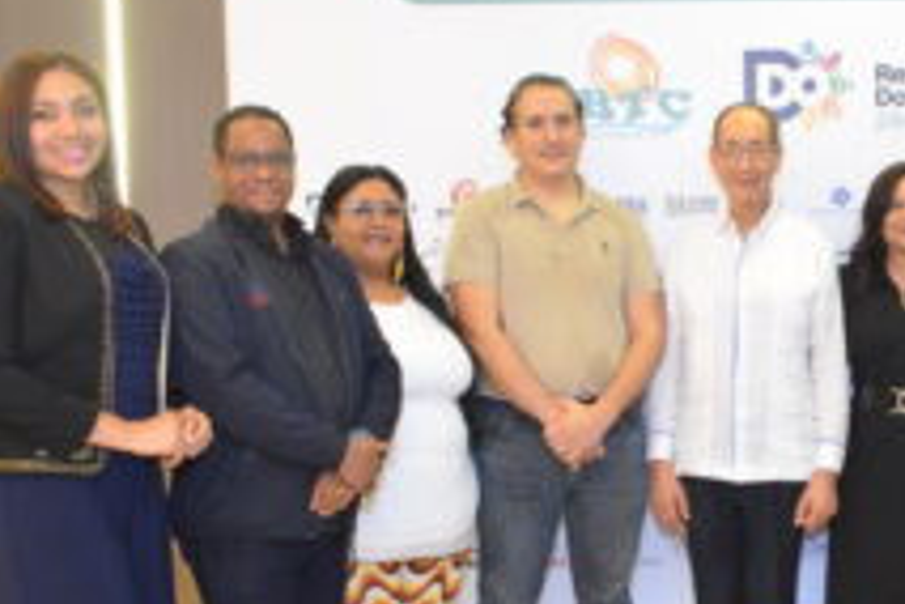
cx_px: 695
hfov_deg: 35.9
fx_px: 1357
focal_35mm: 54
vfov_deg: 24.7
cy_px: 470
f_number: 6.3
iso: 2500
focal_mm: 18
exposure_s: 1/40
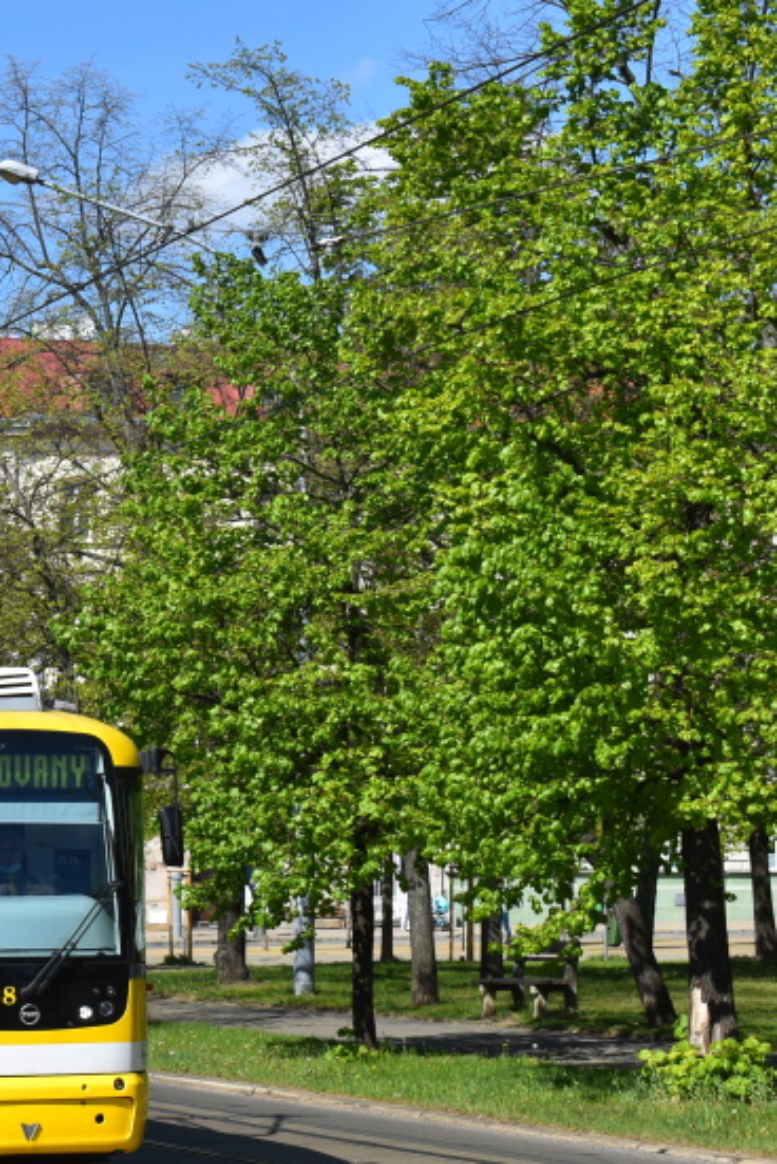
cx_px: -175
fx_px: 3783
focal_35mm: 117
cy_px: 711
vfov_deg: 17.5
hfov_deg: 11.5
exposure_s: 1/400
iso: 200
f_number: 10
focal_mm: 42
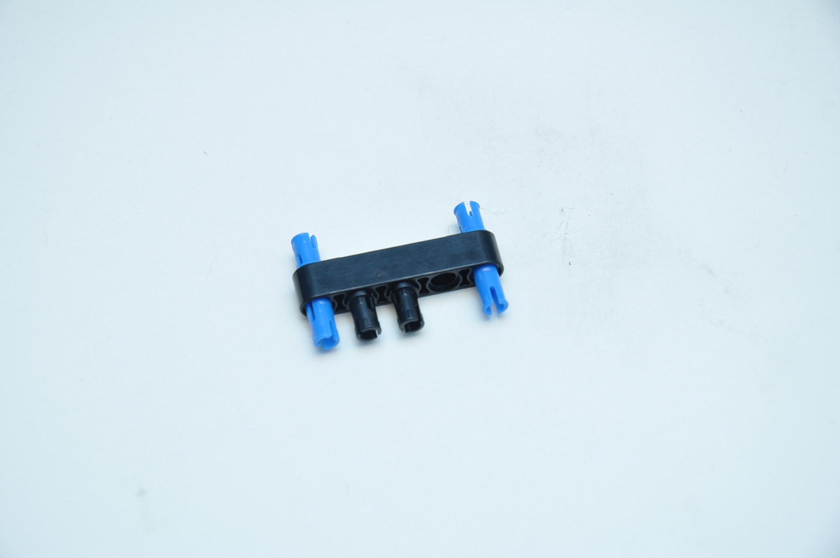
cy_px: 279
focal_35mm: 105
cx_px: 420
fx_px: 2447
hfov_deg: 19.5
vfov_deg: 13.0
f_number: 7.1
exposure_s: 1/60
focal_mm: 70
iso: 200
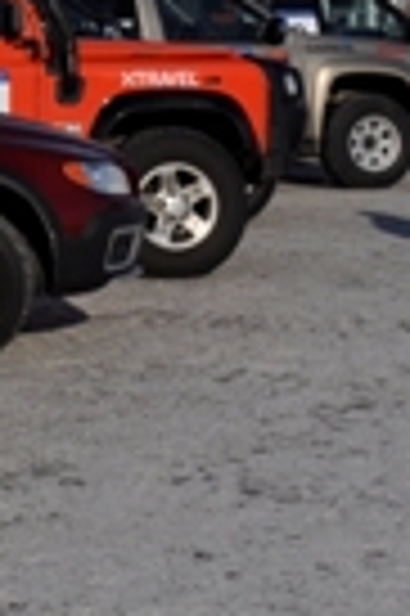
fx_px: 2620
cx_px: -430
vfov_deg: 13.3
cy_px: 34
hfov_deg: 8.5
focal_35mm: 153
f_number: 16
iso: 200
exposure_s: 1/250
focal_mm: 30
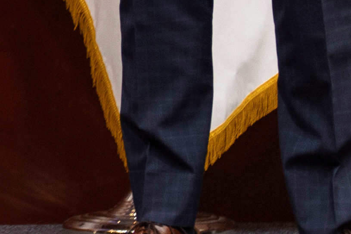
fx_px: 2973
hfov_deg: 6.4
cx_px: -535
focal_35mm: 305
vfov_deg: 4.4
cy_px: -380
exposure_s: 1/200
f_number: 2.8
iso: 800
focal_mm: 42
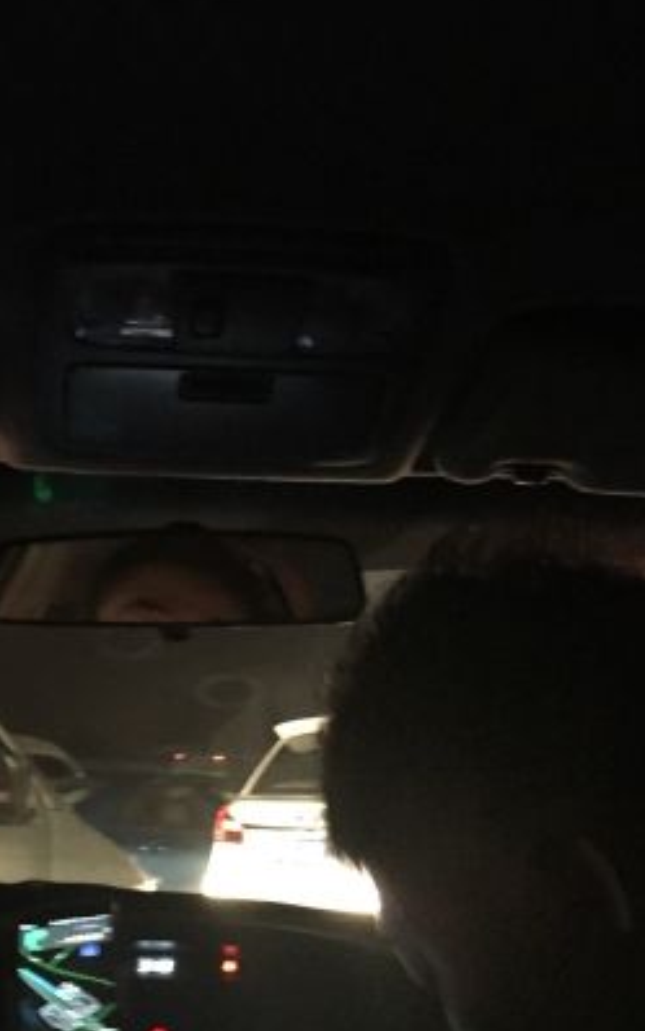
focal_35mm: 54
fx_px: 1518
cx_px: 175
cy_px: 617
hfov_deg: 23.8
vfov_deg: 37.4
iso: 1250
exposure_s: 1/15
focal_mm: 4.15
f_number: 2.2
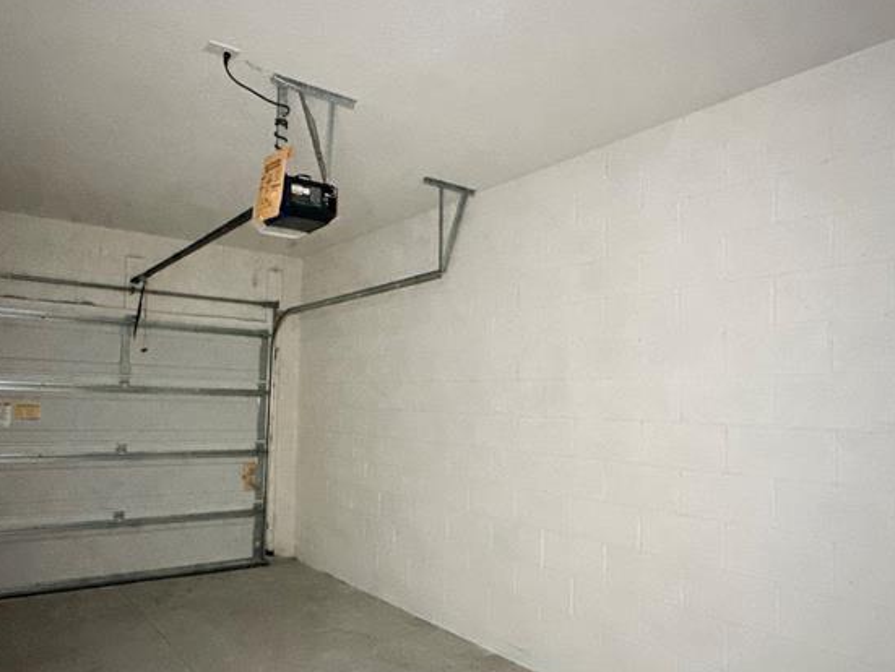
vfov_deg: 53.0
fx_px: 673
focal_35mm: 26
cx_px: 378
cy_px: 373
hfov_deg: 66.9
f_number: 2.2
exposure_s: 1/60
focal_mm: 2.22
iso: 2500
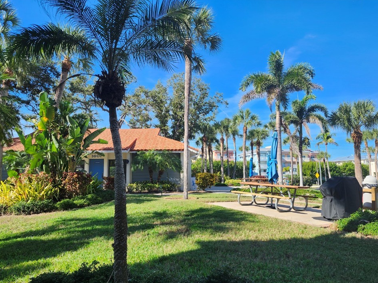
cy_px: 150
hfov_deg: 69.4
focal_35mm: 25
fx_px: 273
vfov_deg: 54.9
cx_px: 191
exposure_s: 1/859
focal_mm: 5.54
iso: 25
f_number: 1.8
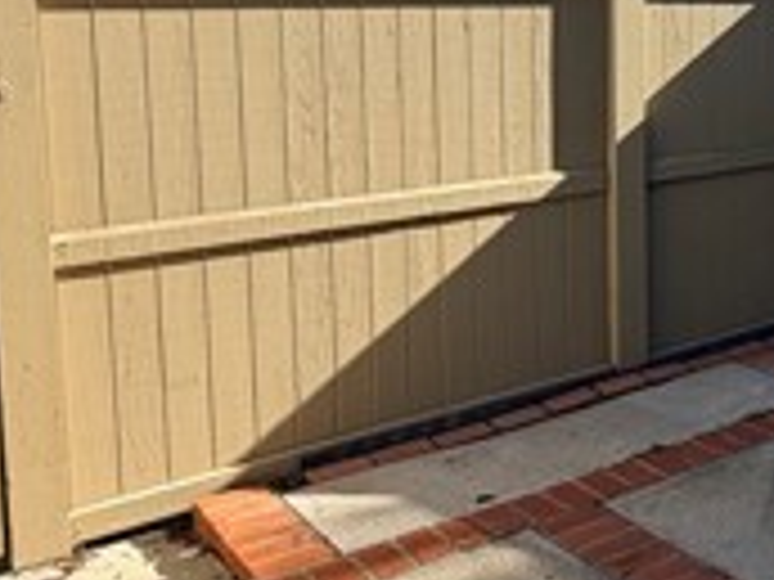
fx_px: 1163
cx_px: 918
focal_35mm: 52
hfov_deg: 31.2
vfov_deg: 27.4
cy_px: 108
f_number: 2.2
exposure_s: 1/770
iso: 32
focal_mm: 2.22
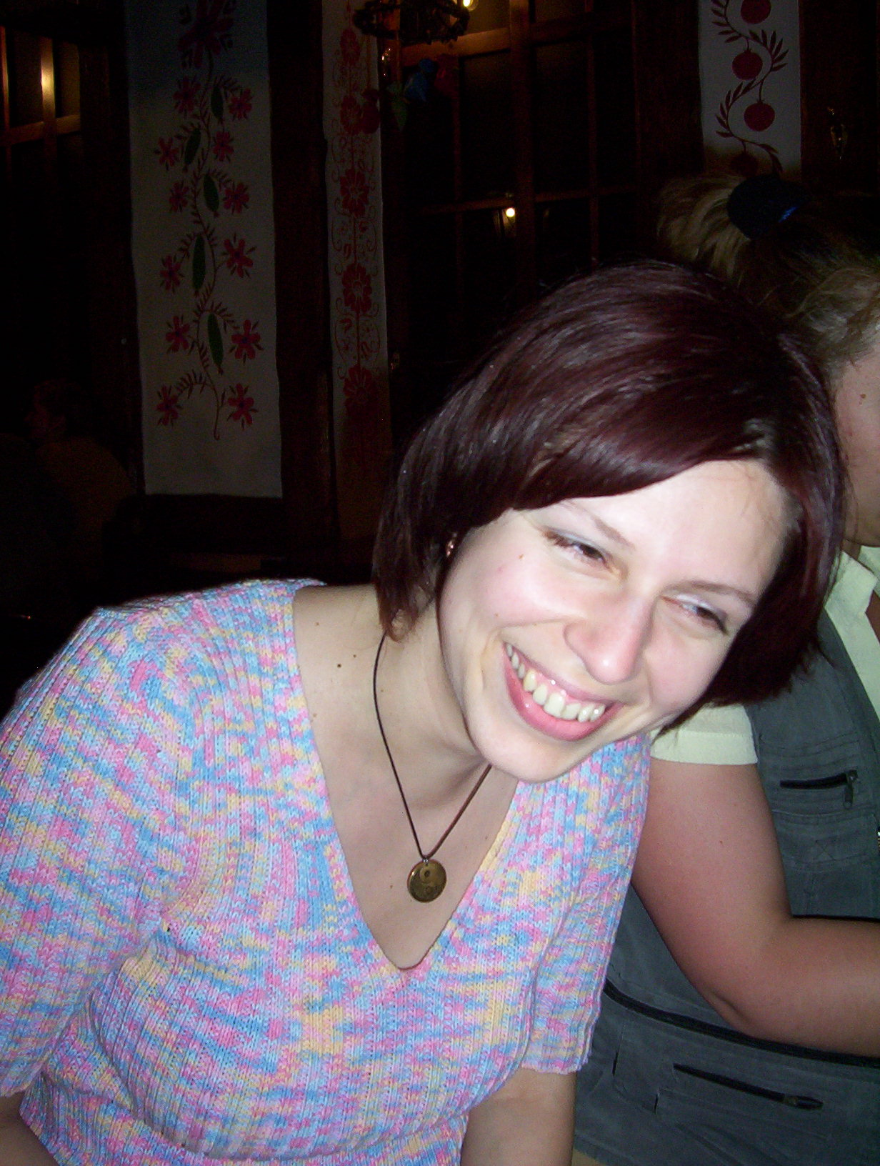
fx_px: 1451
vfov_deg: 43.8
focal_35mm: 43
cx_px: 440
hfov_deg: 33.7
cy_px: 583
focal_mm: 5.77
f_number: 2.73
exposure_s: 1/60
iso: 140
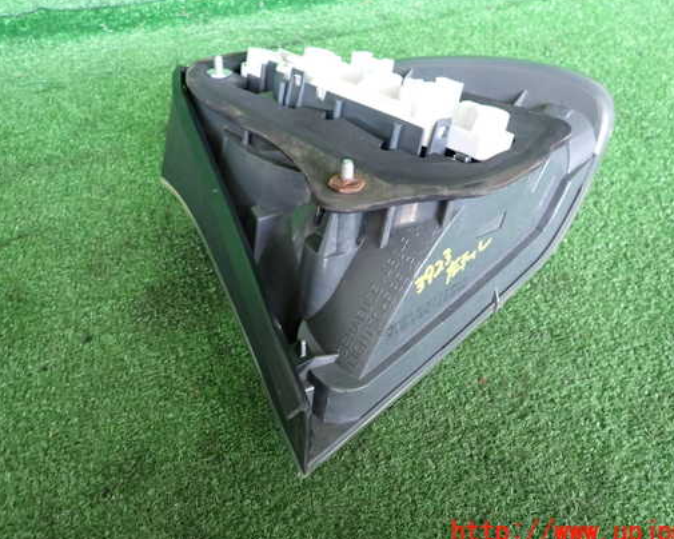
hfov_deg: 60.4
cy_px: 249
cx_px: 352
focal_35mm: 29
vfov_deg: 49.9
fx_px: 578
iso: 250
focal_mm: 4.5
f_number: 2
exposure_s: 1/30
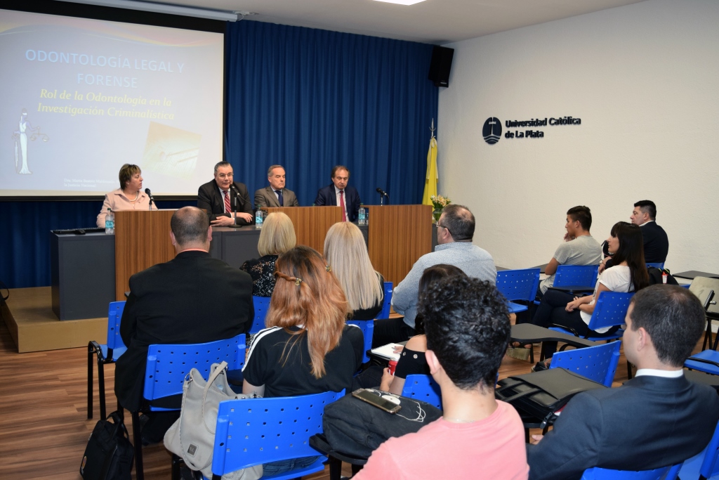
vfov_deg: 36.9
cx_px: 360
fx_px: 719
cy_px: 240
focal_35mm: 36
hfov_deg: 53.1
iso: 800
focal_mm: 24
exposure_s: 1/100
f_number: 5
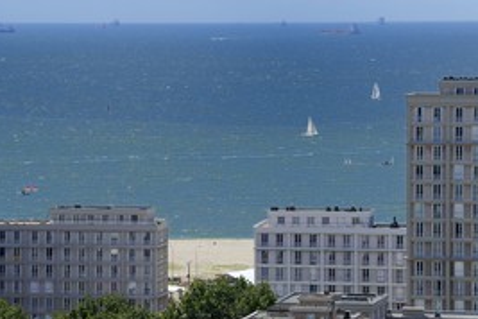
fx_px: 3970
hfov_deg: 6.9
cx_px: 140
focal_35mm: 299
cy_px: 165
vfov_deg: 4.6
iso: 200
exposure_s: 1/320
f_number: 10
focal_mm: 190
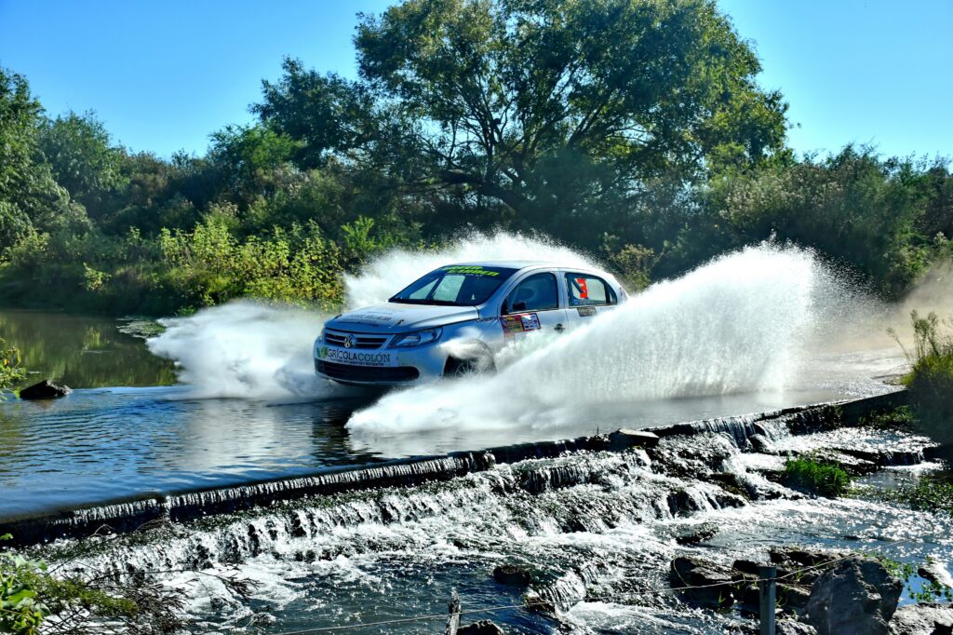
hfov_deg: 43.6
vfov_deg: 29.8
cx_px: 476
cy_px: 318
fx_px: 1191
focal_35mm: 45
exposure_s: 1/2500
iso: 200
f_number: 5
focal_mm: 30
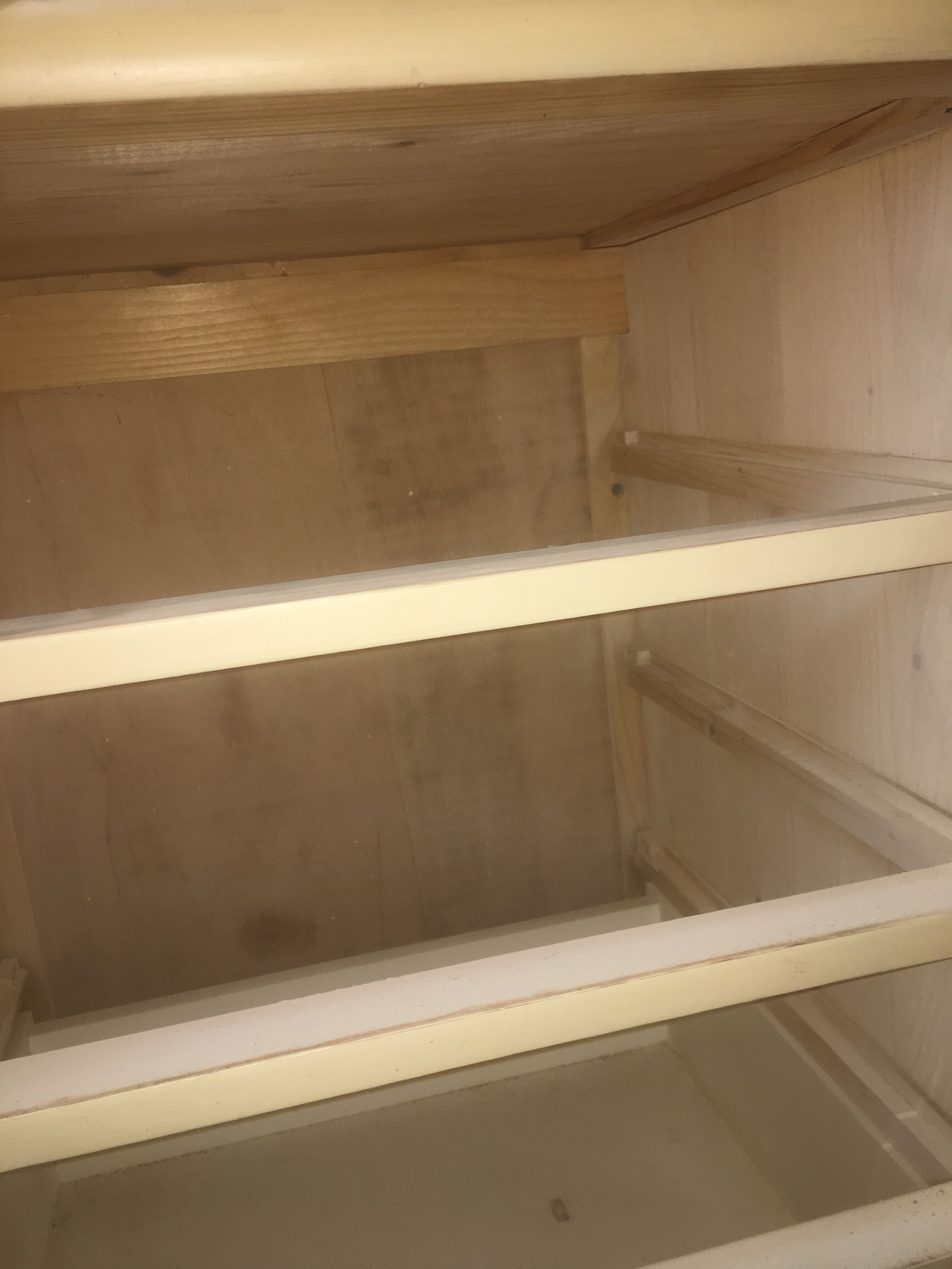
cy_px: 634
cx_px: 476
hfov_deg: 48.2
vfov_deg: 61.7
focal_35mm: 29
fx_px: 1063
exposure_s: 1/33
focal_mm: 4.15
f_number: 2.2
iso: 40
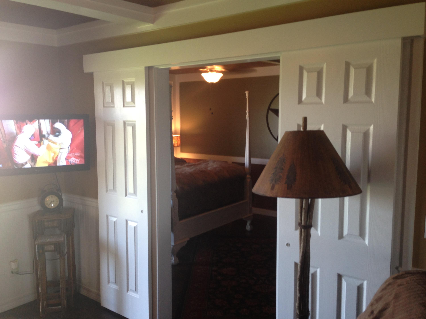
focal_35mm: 33
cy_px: 160
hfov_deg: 55.4
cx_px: 213
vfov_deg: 42.9
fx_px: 406
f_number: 2.4
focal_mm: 4.13
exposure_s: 1/20
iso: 64
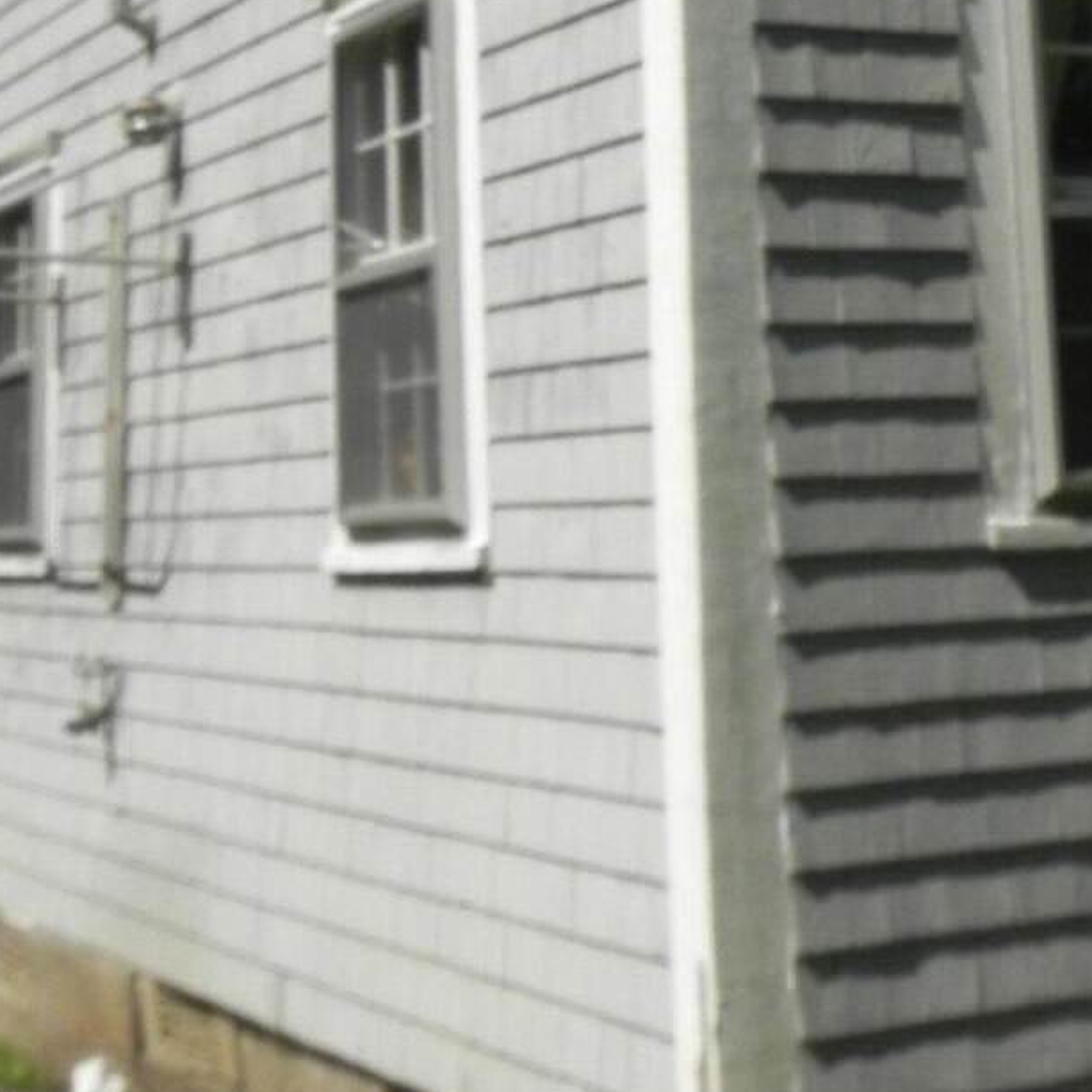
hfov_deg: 22.8
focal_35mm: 75
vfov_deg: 21.8
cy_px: -123
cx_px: 812
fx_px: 2677
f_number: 8
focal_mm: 4.6
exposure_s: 1/468
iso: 160
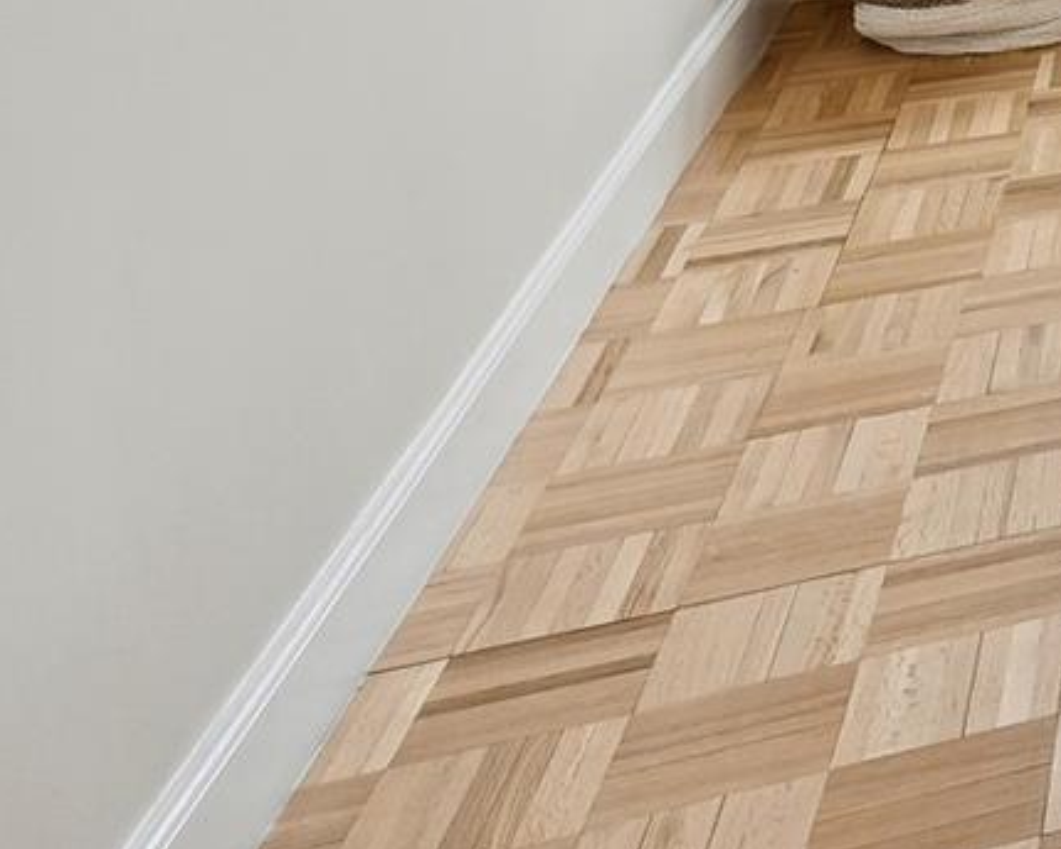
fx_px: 2174
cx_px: 2401
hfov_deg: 16.2
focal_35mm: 69
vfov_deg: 18.4
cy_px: -578
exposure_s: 1/5
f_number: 11
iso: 200
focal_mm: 15.5
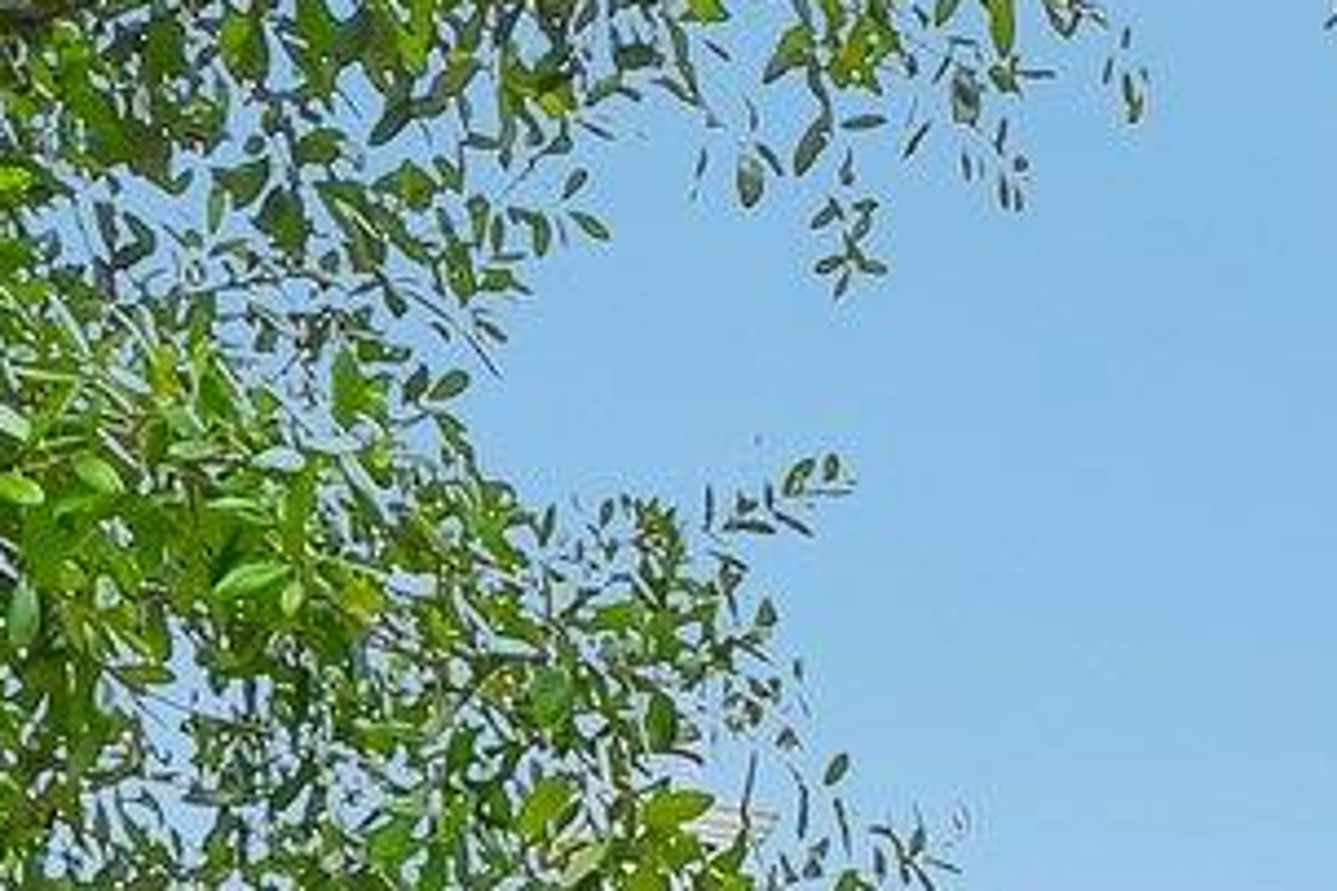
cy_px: 2631
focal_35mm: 223
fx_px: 8281
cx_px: 2590
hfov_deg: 8.8
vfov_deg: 5.8
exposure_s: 1/200
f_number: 8
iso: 400
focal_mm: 22
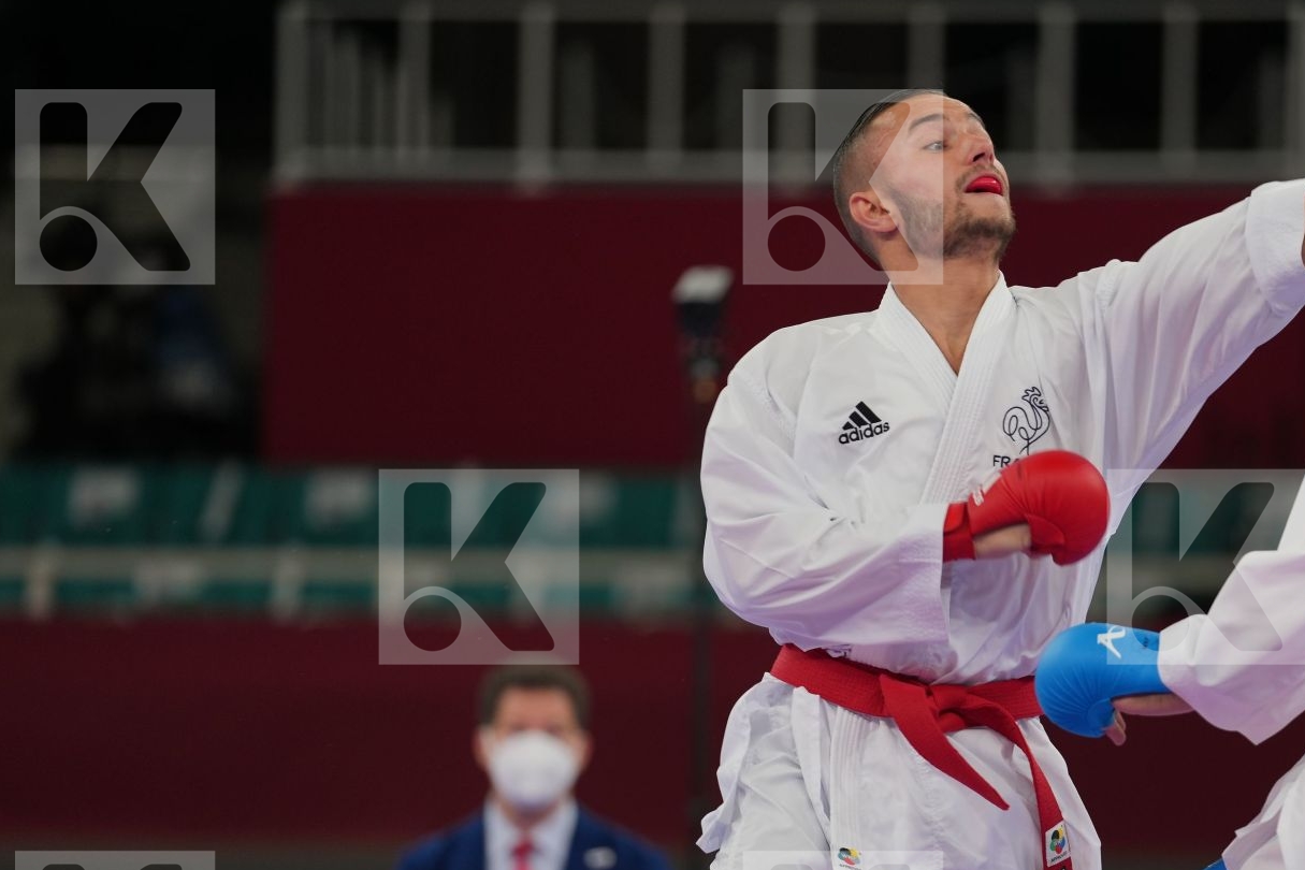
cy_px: 567
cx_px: 843
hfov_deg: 7.4
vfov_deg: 4.9
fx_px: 10149
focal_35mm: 280
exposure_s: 1/1000
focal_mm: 189
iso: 500
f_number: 2.8
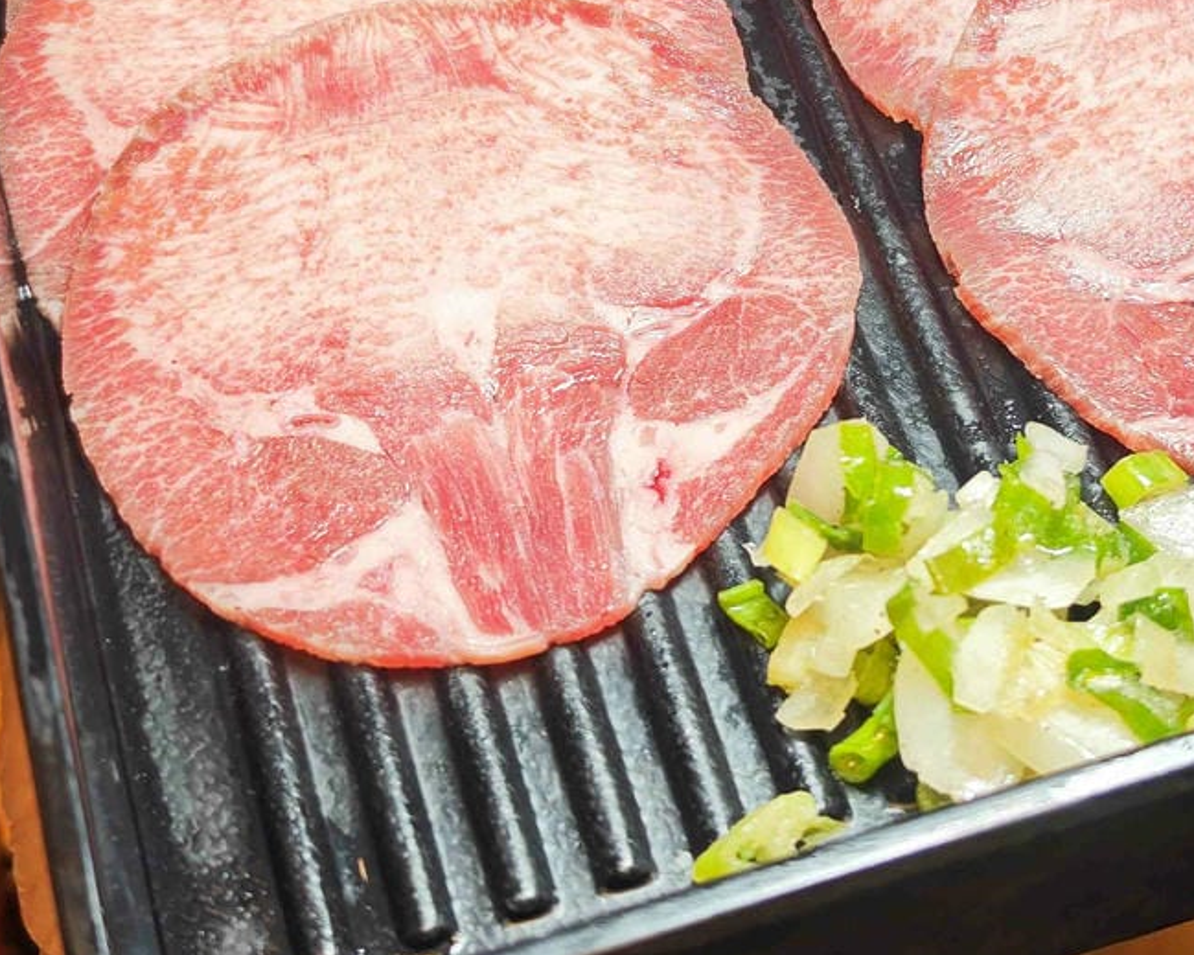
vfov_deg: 18.4
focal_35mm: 83
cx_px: 903
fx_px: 2933
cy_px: 213
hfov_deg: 22.8
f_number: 2
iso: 80
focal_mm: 8.72
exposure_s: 1/120
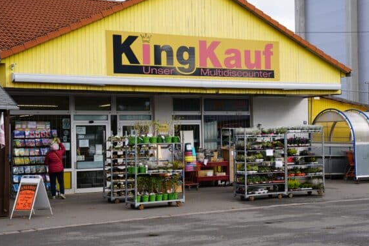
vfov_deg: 19.7
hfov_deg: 29.2
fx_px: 707
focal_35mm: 69
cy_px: 120
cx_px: 211
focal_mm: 51
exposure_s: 1/200
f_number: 5.6
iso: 100
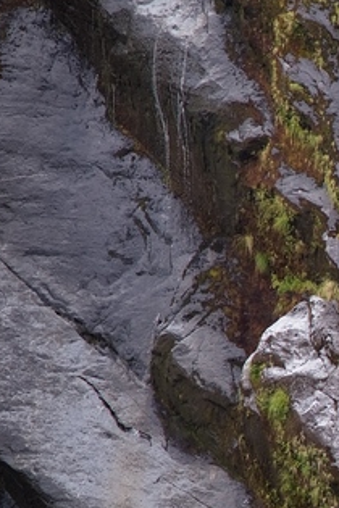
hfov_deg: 2.8
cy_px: 369
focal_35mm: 488
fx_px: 6892
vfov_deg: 4.2
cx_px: 642
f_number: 4
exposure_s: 1/250
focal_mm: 120
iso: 180
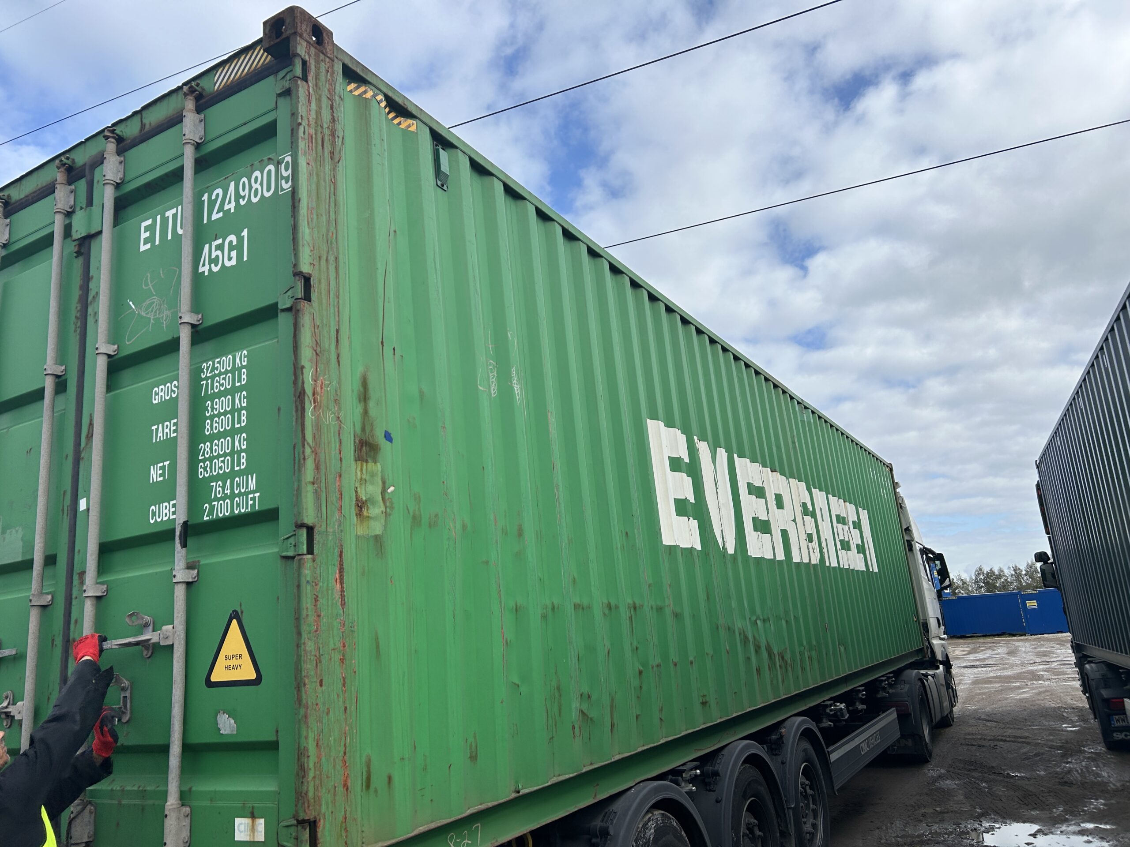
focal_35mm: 26
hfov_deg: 67.3
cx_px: 565
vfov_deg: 53.1
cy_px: 424
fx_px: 849
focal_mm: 5.7
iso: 50
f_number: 1.5
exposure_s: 1/2632
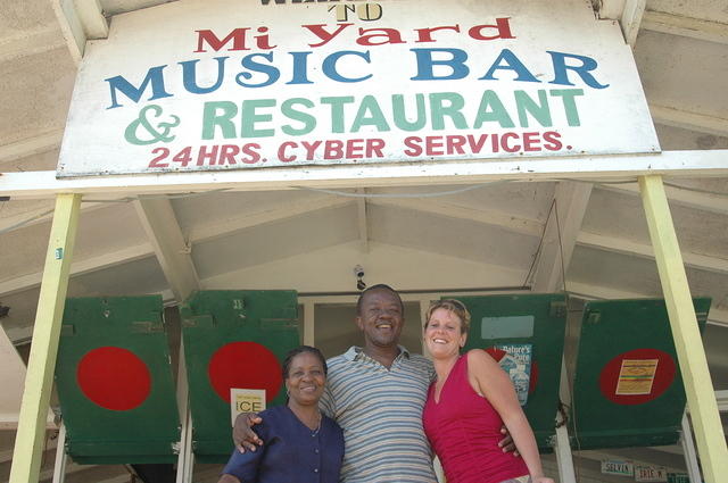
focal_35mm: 42
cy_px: 242
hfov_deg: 46.5
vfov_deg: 31.8
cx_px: 364
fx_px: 848
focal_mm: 28
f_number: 8
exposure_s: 1/250
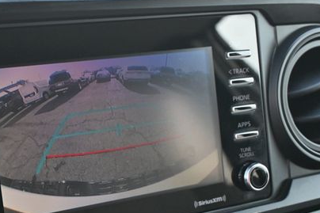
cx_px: 90
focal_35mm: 58
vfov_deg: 23.2
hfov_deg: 33.9
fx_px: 517
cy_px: 139
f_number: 4.2
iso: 560
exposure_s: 1/125
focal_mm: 24.5
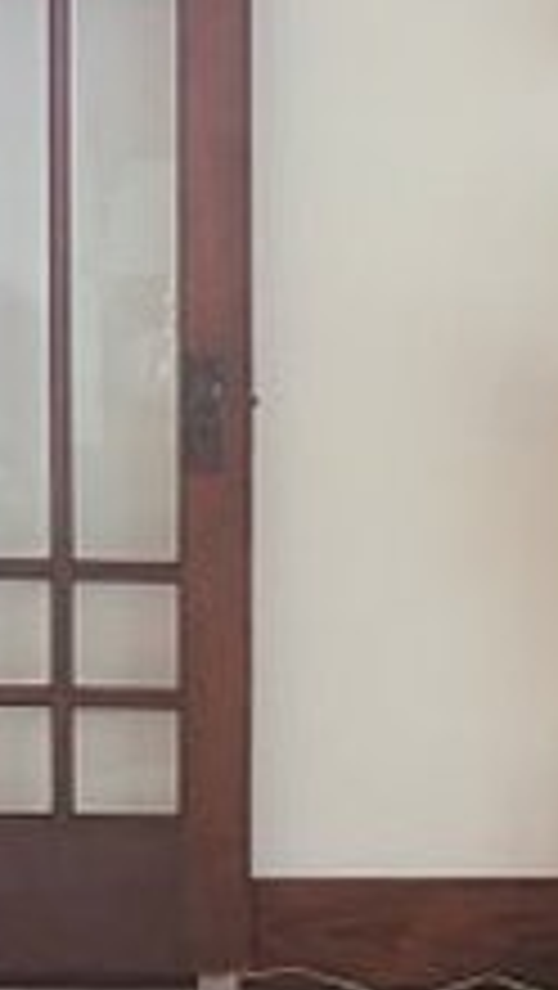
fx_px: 5121
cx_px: 844
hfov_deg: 6.2
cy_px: 704
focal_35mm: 195
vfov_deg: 11.0
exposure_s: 1/59
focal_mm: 5.4
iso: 160
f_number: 1.8
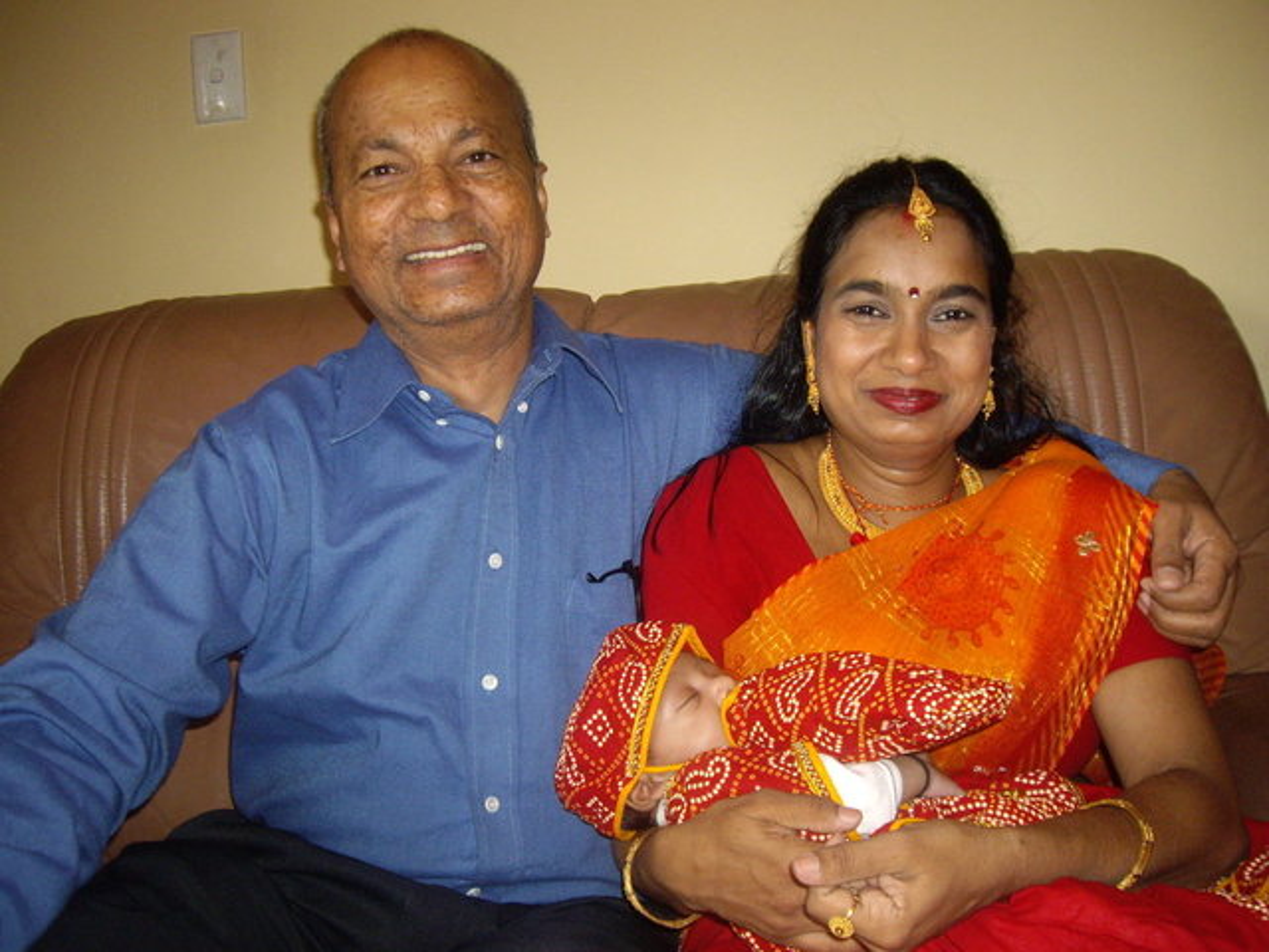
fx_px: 1393
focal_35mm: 38
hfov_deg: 49.0
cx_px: 634
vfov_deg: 37.7
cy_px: 476
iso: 200
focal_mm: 6.2
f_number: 2.7
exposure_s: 1/40
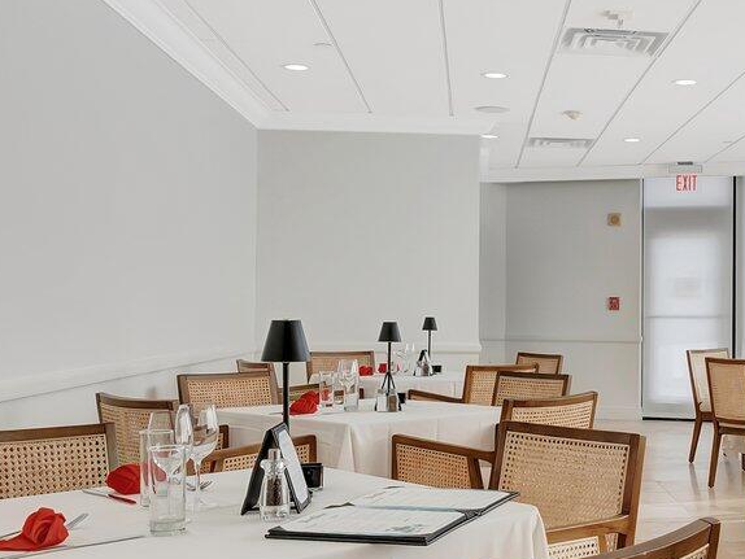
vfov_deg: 28.5
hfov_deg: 35.7
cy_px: 300
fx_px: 1100
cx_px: 635
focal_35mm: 51
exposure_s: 1/13
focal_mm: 14.9
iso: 320
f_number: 9
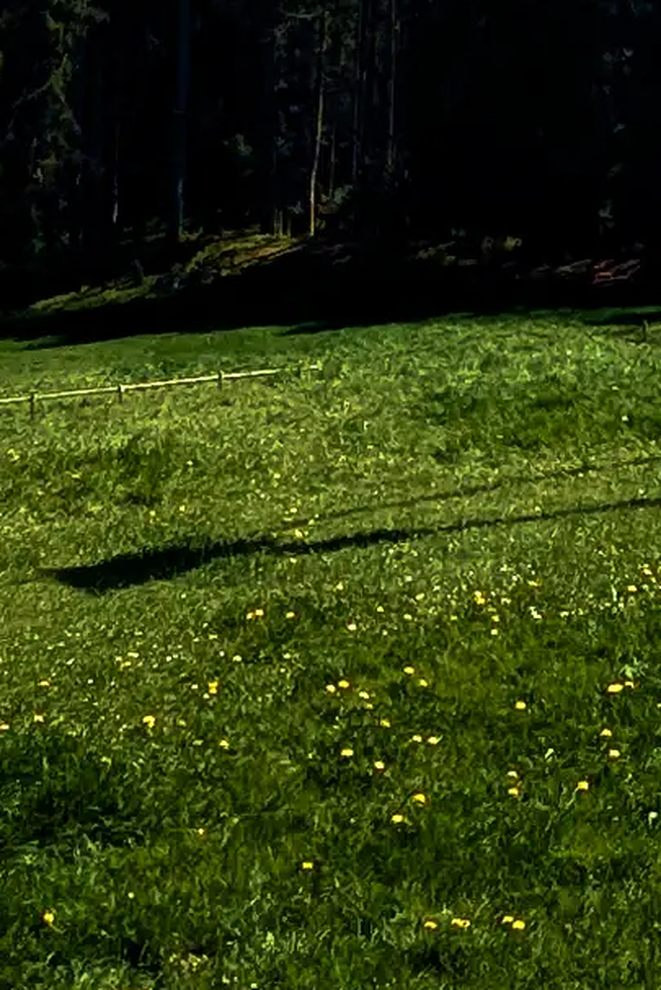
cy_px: -713
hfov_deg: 11.7
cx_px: 1005
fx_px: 3083
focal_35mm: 112
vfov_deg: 15.9
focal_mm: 2.35
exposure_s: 1/3003
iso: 49
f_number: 2.2
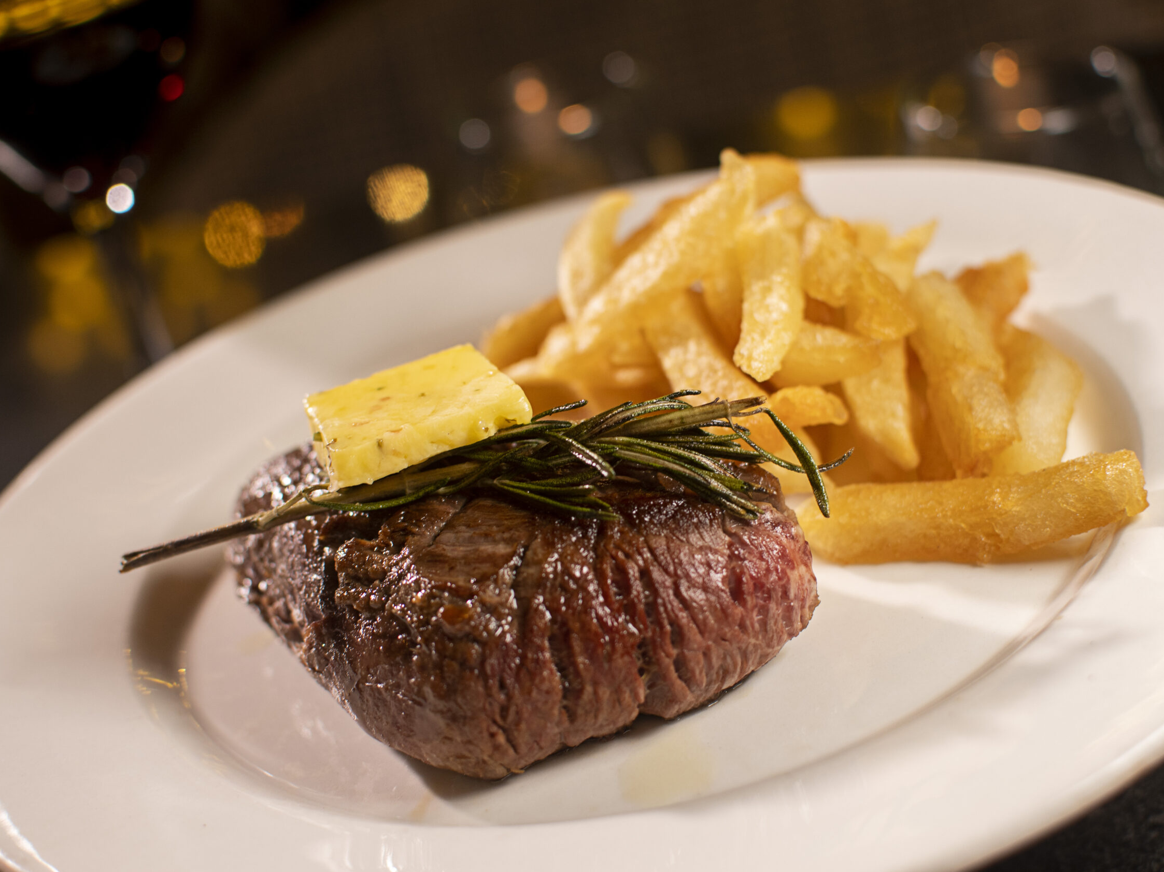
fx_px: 1916
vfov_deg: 25.7
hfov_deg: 33.8
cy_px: 437
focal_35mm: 57
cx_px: 647
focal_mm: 35
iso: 250
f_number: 2.8
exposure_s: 1/60
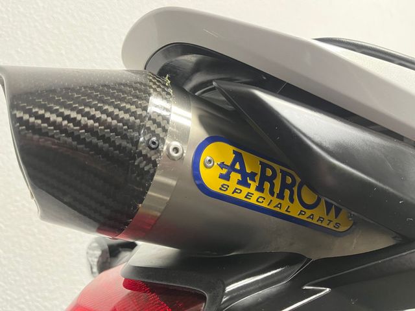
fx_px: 312
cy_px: 156
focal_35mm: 26
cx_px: 208
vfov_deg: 53.1
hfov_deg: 67.3
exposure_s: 1/33
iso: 640
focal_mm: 5.1
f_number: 1.6
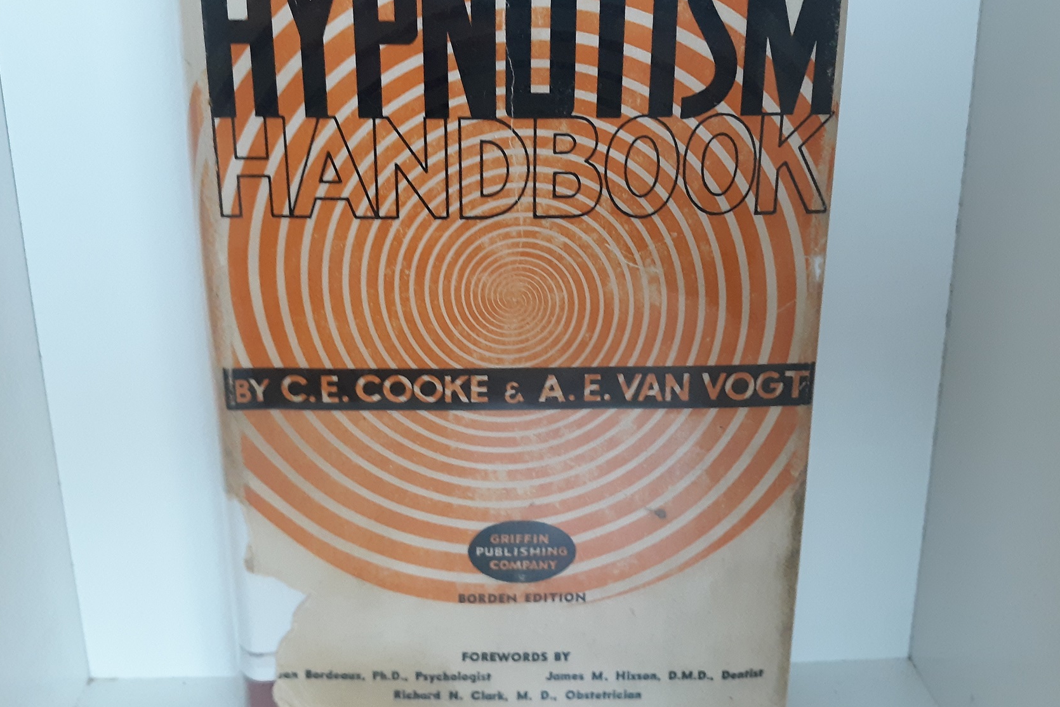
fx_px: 1060
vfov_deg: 36.8
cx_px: 529
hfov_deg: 53.1
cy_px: 293
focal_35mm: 36
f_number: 1.7
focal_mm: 3.7
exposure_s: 1/24
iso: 320
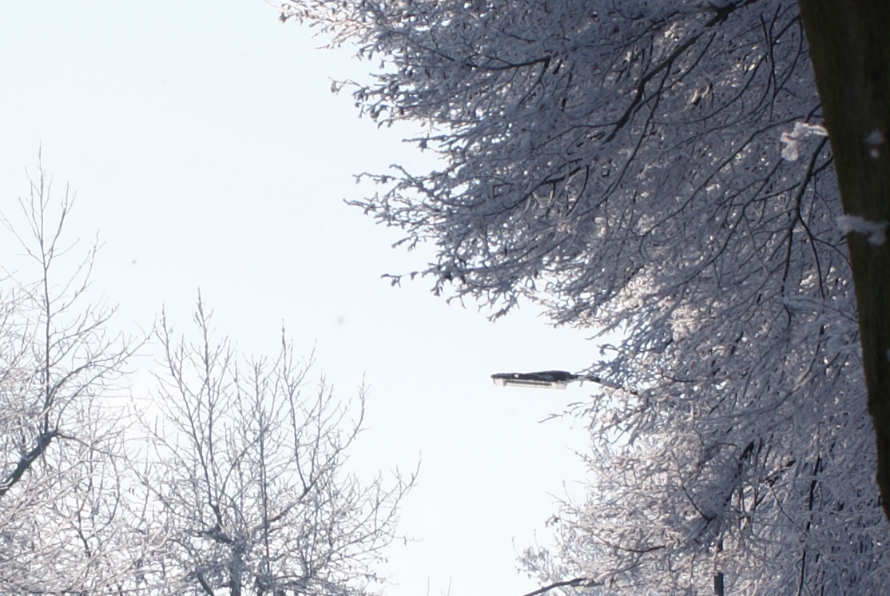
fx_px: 7098
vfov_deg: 4.8
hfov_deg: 7.2
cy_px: 530
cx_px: 189
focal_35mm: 287
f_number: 13
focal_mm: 55
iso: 100
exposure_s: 1/320
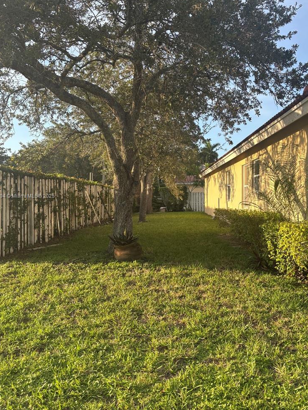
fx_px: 380
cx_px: 167
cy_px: 196
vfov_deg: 56.8
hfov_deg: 44.1
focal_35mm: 32
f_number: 1.6
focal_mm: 5.96
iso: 50
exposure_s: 1/693
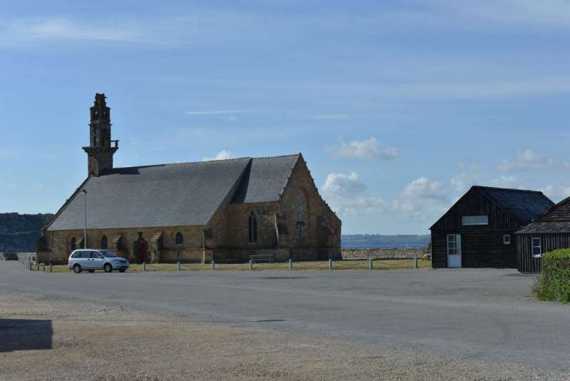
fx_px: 1109
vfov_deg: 19.5
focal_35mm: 70
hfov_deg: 28.8
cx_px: 285
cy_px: 190
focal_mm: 70
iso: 125
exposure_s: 1/320
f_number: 11
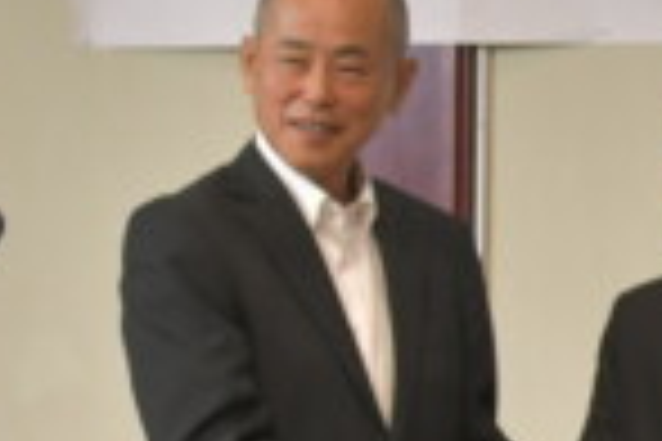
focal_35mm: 241
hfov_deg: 8.2
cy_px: 326
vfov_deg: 5.7
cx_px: 1187
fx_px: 4431
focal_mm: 35
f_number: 4.5
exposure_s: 1/160
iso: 1600
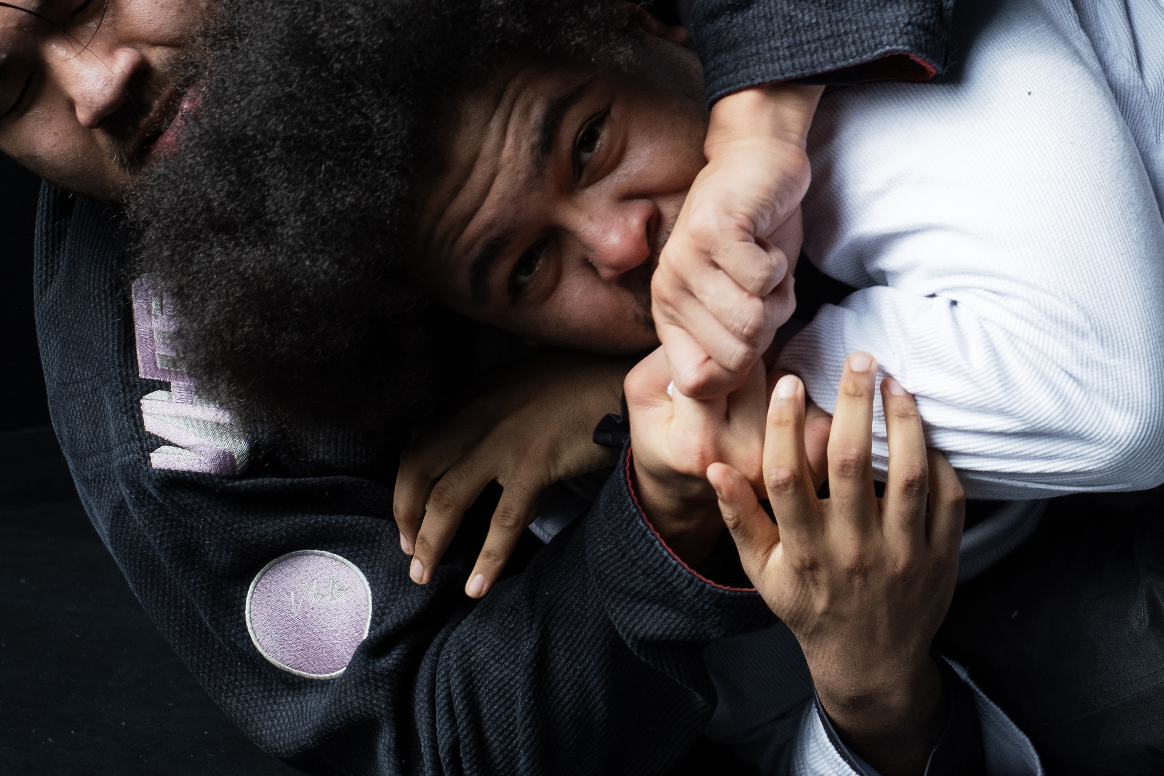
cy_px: 161
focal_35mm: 107
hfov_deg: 19.0
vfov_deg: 12.7
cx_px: 845
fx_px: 3459
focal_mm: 35
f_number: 4.5
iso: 250
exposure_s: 1/250
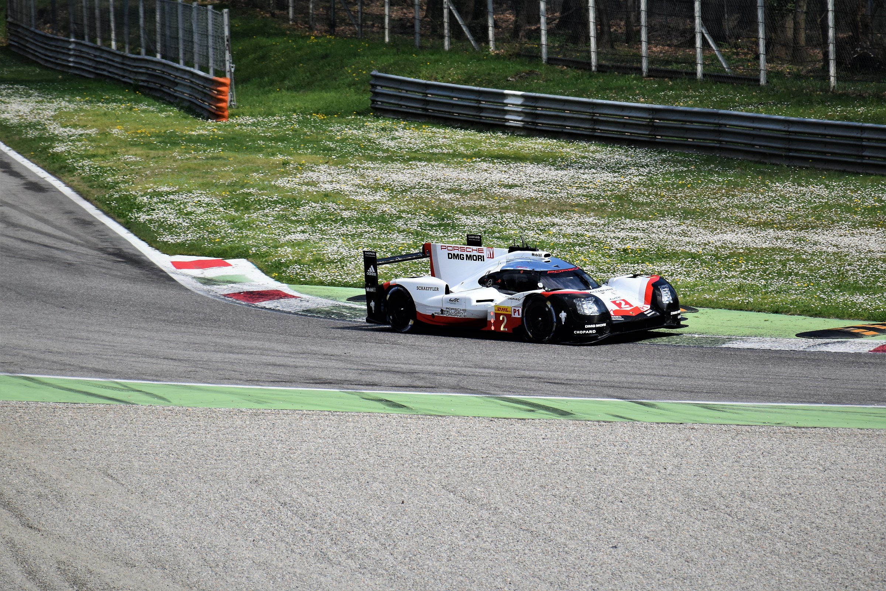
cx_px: 443
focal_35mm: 300
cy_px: 296
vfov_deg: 4.6
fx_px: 7383
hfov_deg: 6.9
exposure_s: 1/1600
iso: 400
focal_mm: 200
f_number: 7.1
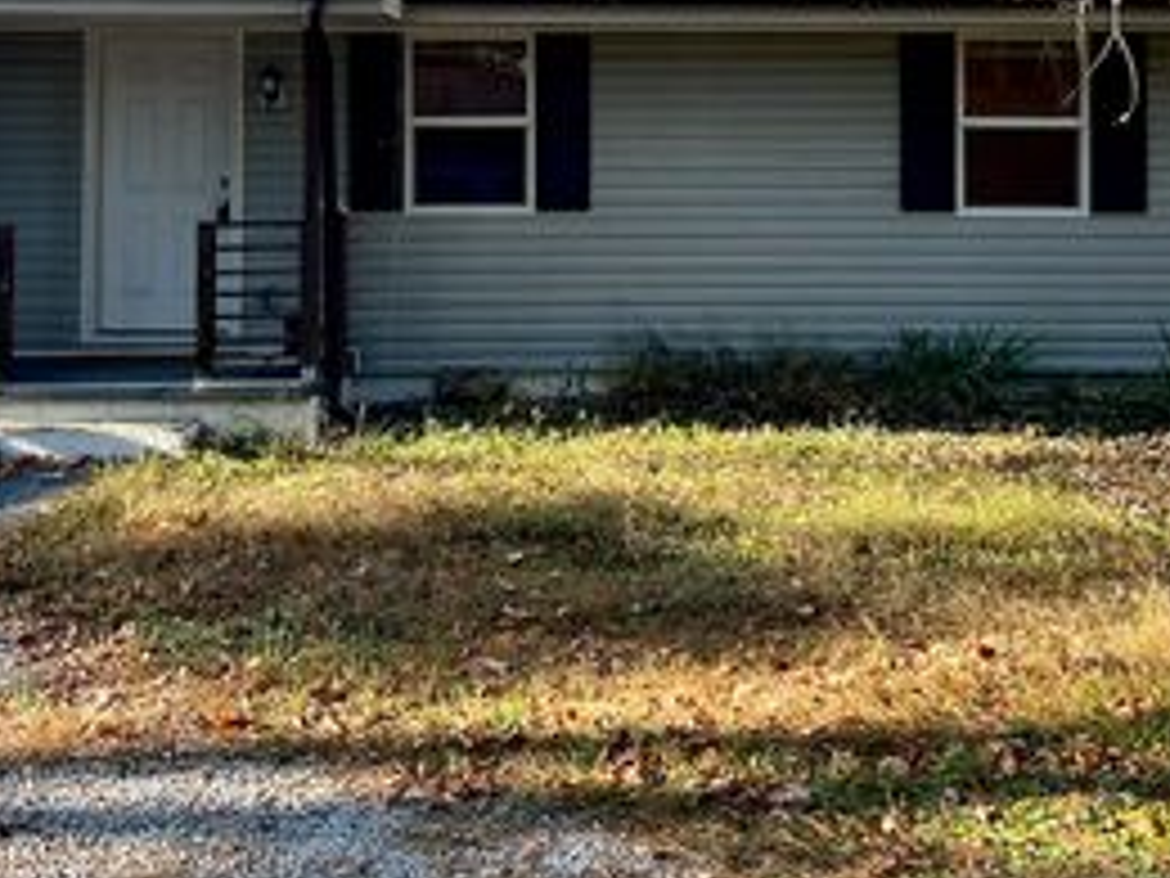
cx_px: 567
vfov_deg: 28.2
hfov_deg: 38.2
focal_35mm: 50
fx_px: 1690
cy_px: 115
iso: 50
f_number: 1.5
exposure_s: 1/561
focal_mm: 5.7
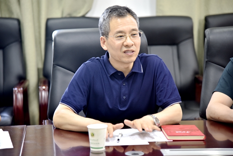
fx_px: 680
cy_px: 78
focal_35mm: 105
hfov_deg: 19.5
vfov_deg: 13.0
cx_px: 116
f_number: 4
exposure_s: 1/30
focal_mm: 105
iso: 640
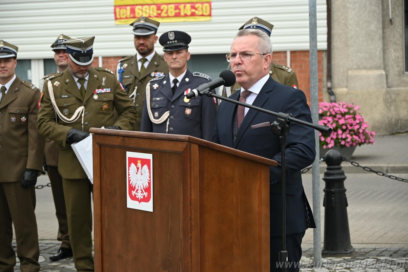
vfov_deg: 13.2
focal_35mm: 104
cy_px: 136
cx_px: 204
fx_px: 1173
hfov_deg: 19.7
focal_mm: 69
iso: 125
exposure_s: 1/250
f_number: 5.6
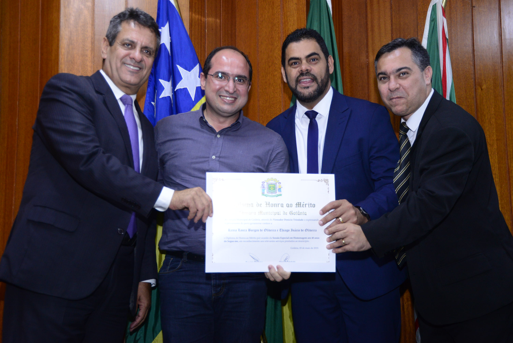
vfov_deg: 26.0
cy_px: 172
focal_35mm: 52
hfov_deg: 38.2
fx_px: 741
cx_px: 256
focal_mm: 52
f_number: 4.8
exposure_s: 1/125
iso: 2500
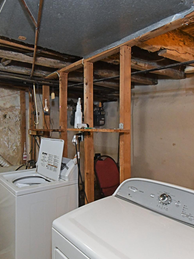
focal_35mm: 24
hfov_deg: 55.1
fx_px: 179
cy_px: 130
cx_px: 59
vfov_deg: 71.6
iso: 5000
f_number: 8
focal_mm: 11
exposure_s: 1/80
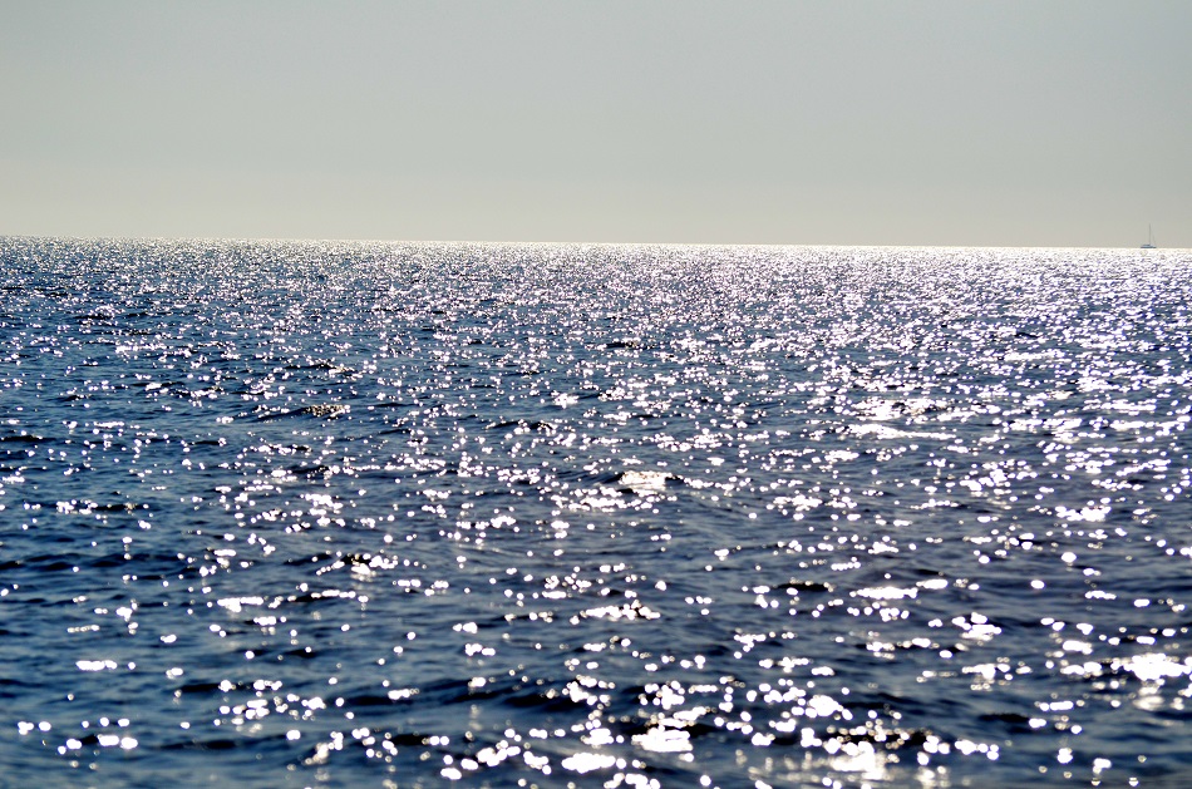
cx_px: 596
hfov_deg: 11.3
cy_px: 394
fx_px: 6046
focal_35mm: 183
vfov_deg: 7.5
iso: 450
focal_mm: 122
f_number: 5
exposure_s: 1/8000
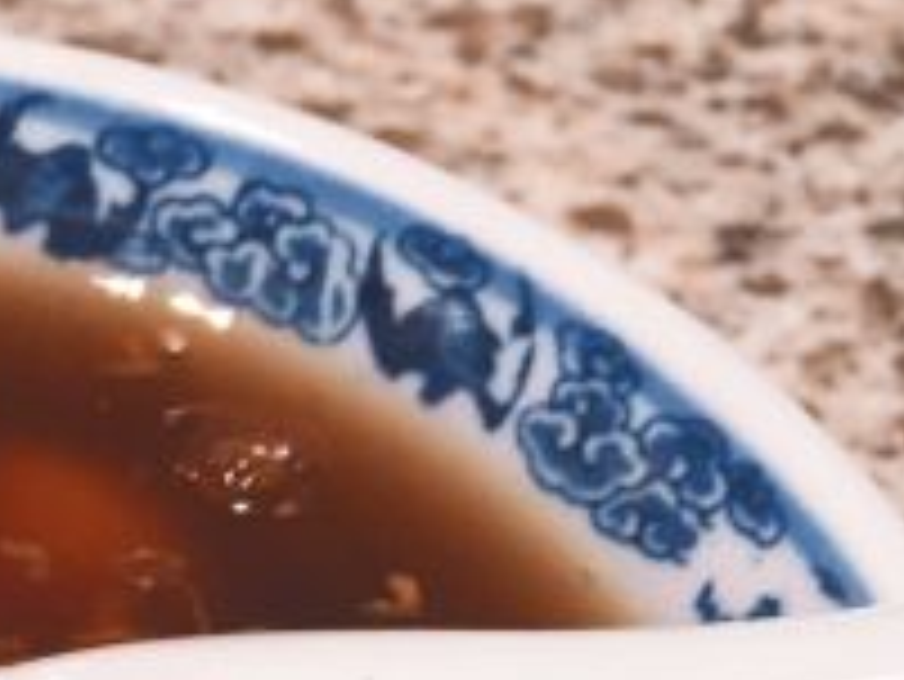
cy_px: 1097
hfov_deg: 18.1
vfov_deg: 13.6
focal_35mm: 101
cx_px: -283
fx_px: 2639
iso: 100
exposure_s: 1/33
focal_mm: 4.15
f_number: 2.2
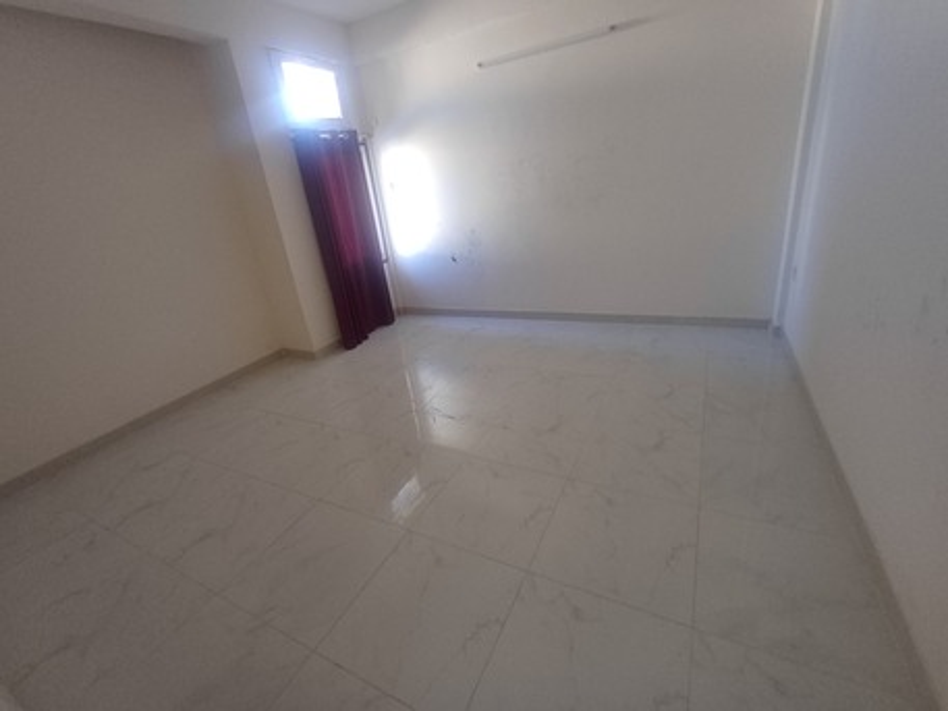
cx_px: 474
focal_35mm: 16
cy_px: 356
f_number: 2.2
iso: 200
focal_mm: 1.64
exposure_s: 1/33.3
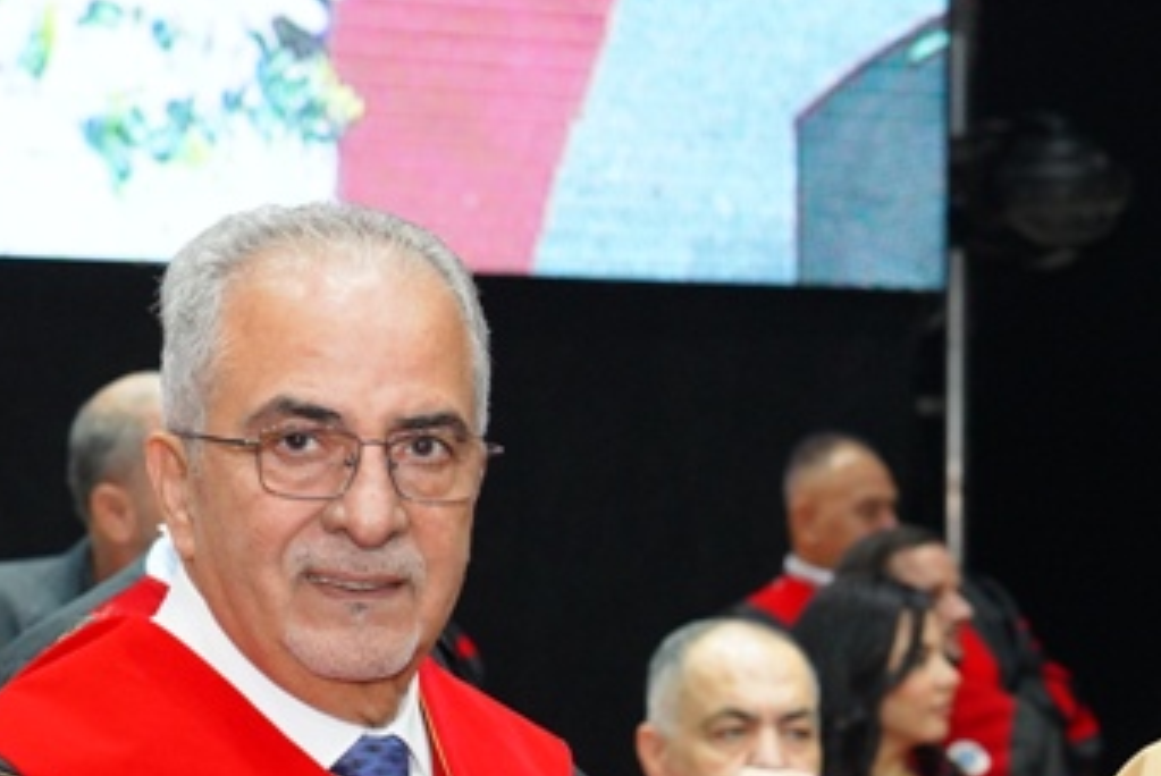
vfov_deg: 9.3
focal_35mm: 144
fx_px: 4648
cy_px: 1084
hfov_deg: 14.1
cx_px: 998
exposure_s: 1/160
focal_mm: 48
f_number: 4.5
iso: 2000
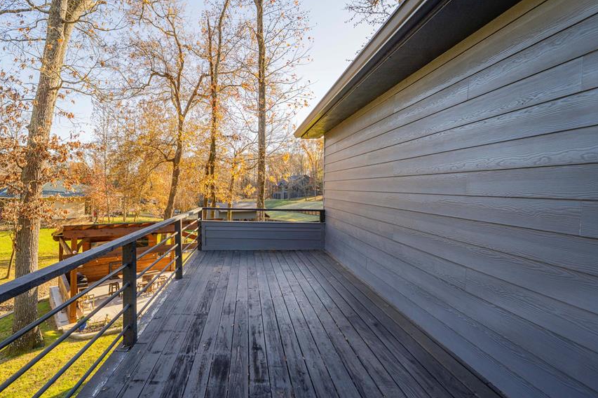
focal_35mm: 18
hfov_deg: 89.0
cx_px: 242
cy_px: 177
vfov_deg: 67.1
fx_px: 299
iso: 100
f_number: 5
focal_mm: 15
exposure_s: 1/160
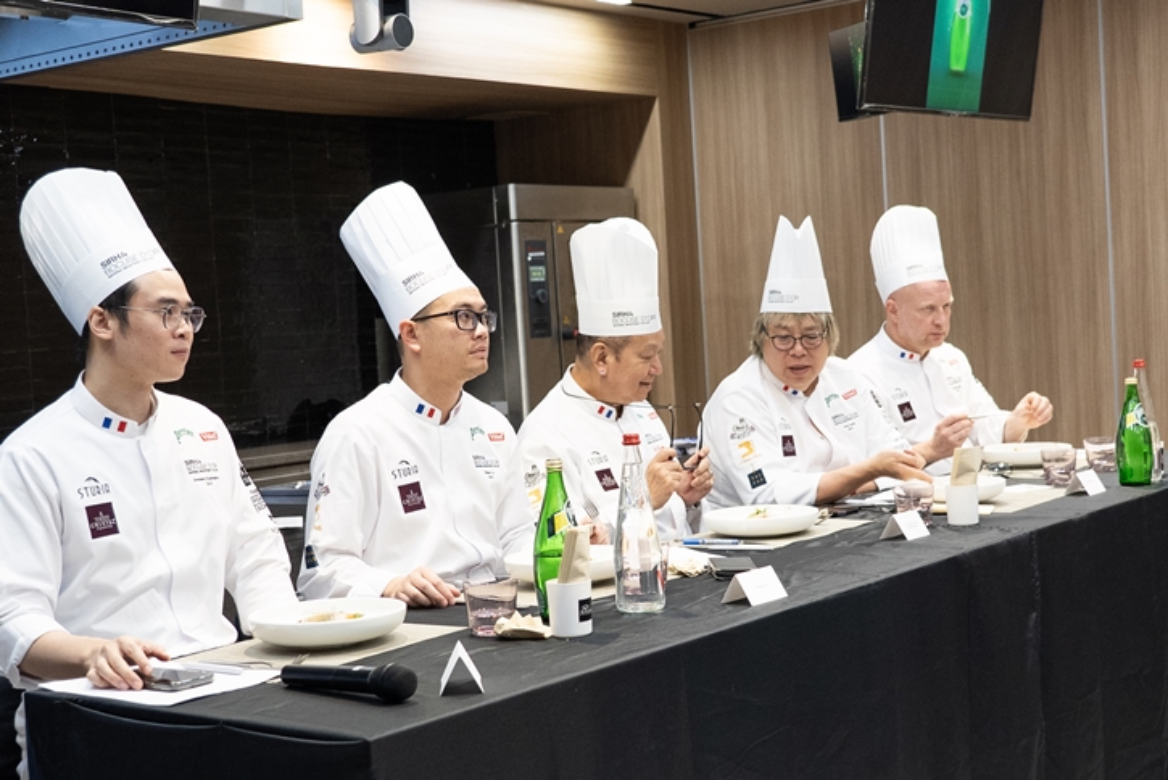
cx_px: 584
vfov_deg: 27.5
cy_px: 390
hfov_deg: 40.3
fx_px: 1590
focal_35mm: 49
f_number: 4
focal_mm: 33
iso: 1600
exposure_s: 1/125
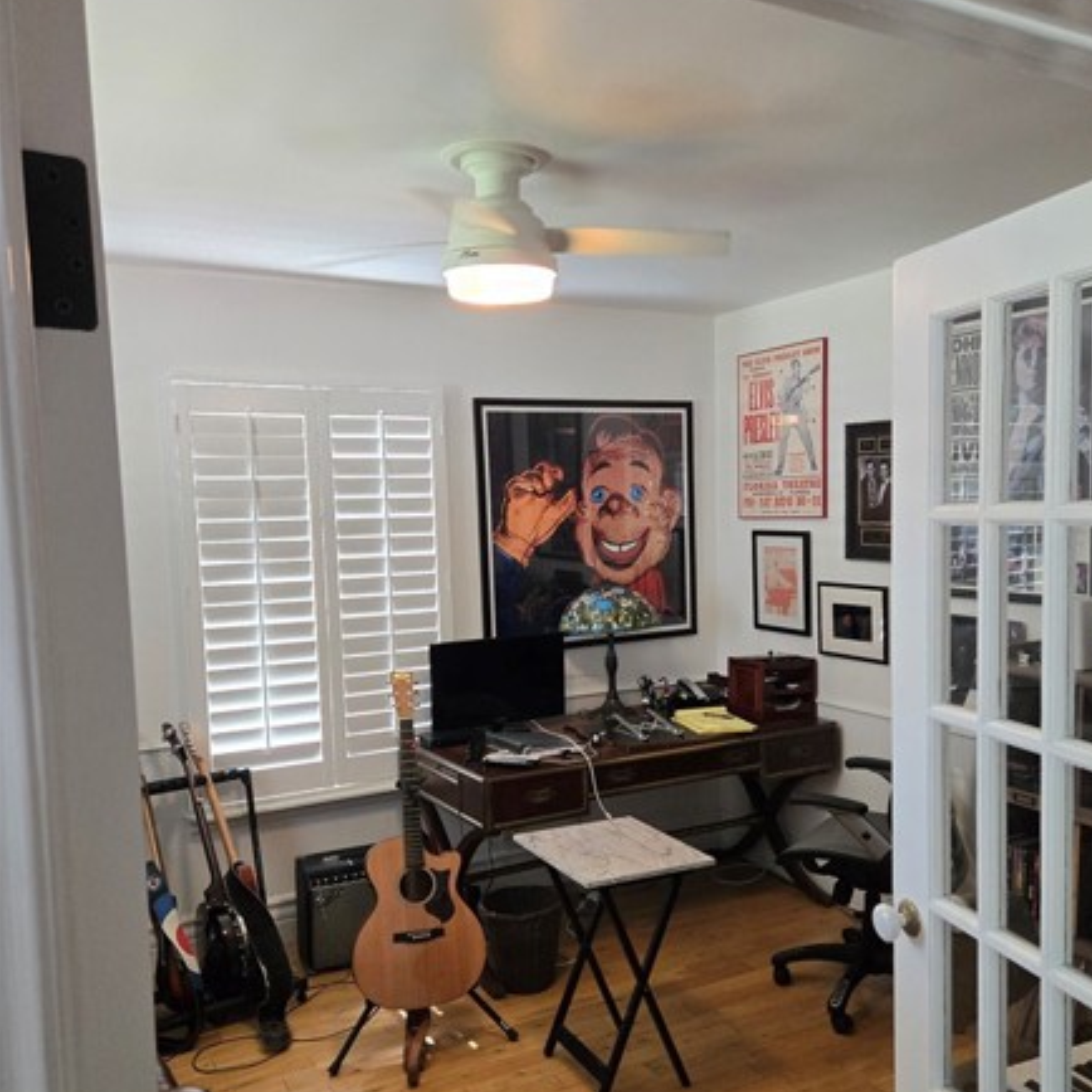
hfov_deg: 53.9
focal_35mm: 30
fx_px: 1071
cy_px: 606
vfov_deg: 53.9
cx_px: 601
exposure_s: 1/120
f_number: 1.8
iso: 400
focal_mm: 5.4
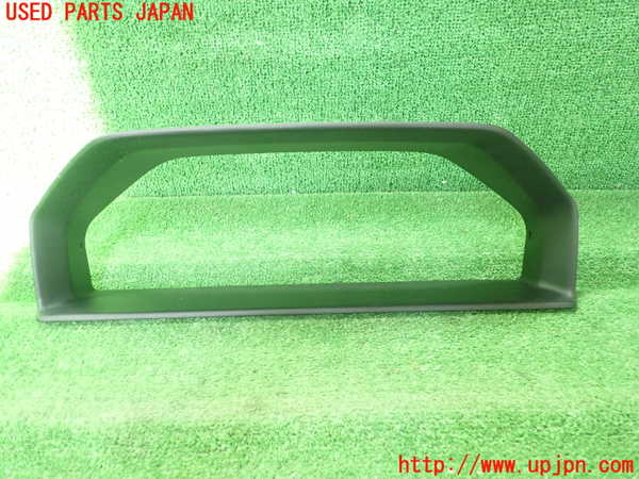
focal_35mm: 30
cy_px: 240
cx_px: 320
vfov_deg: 46.8
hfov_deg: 60.0
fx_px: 554
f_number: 2.3
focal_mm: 5.5
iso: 800
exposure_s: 1/100
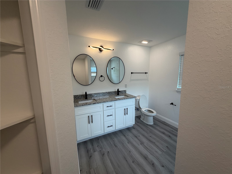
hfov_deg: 102.1
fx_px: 94
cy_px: 87
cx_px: 116
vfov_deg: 85.7
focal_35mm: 14
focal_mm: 2.22
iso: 80
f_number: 2.2
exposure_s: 1/120
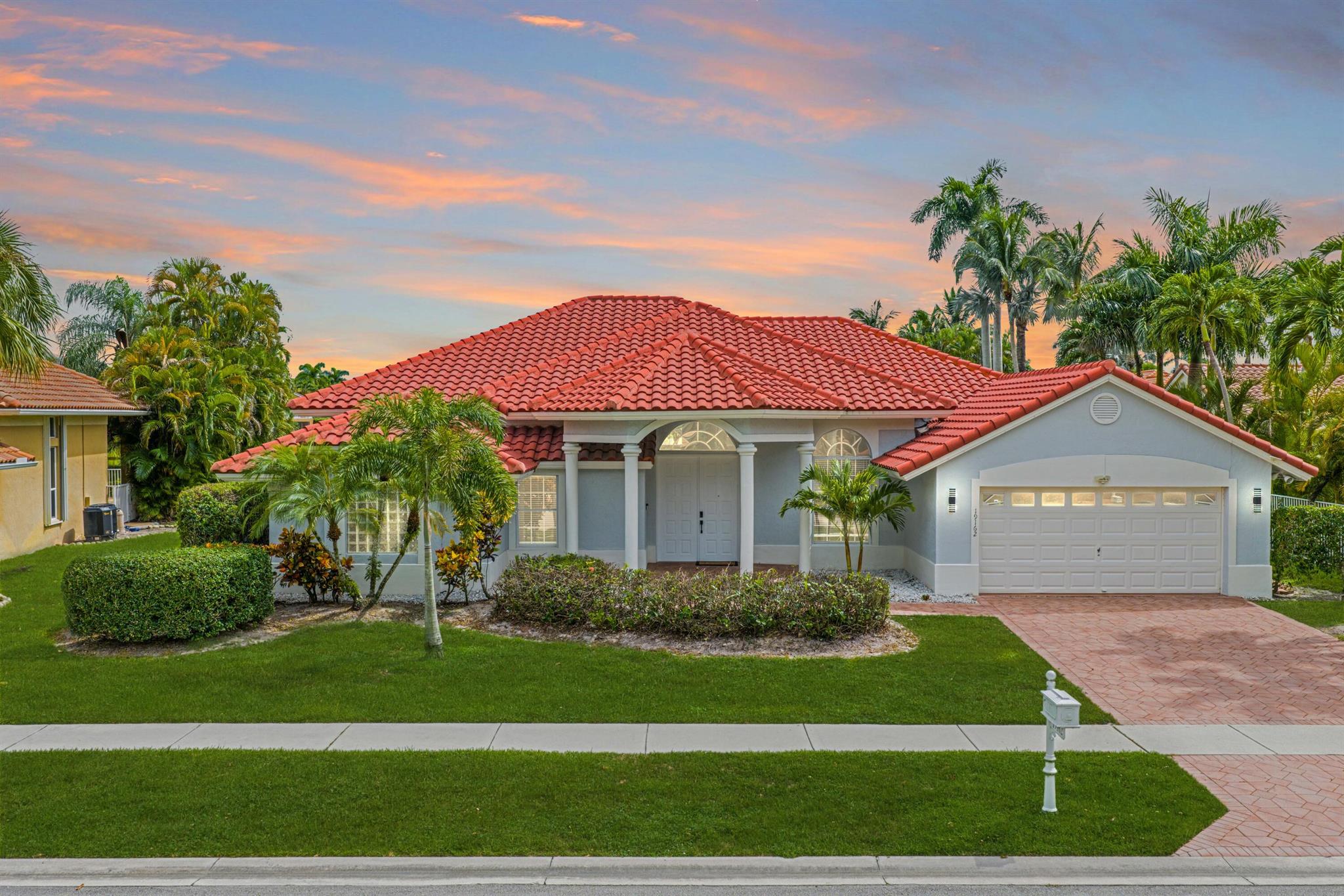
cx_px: 672
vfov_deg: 46.4
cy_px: 448
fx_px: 1045
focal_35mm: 28
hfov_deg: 65.5
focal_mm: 14.45
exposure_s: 1/320
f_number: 5
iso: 100
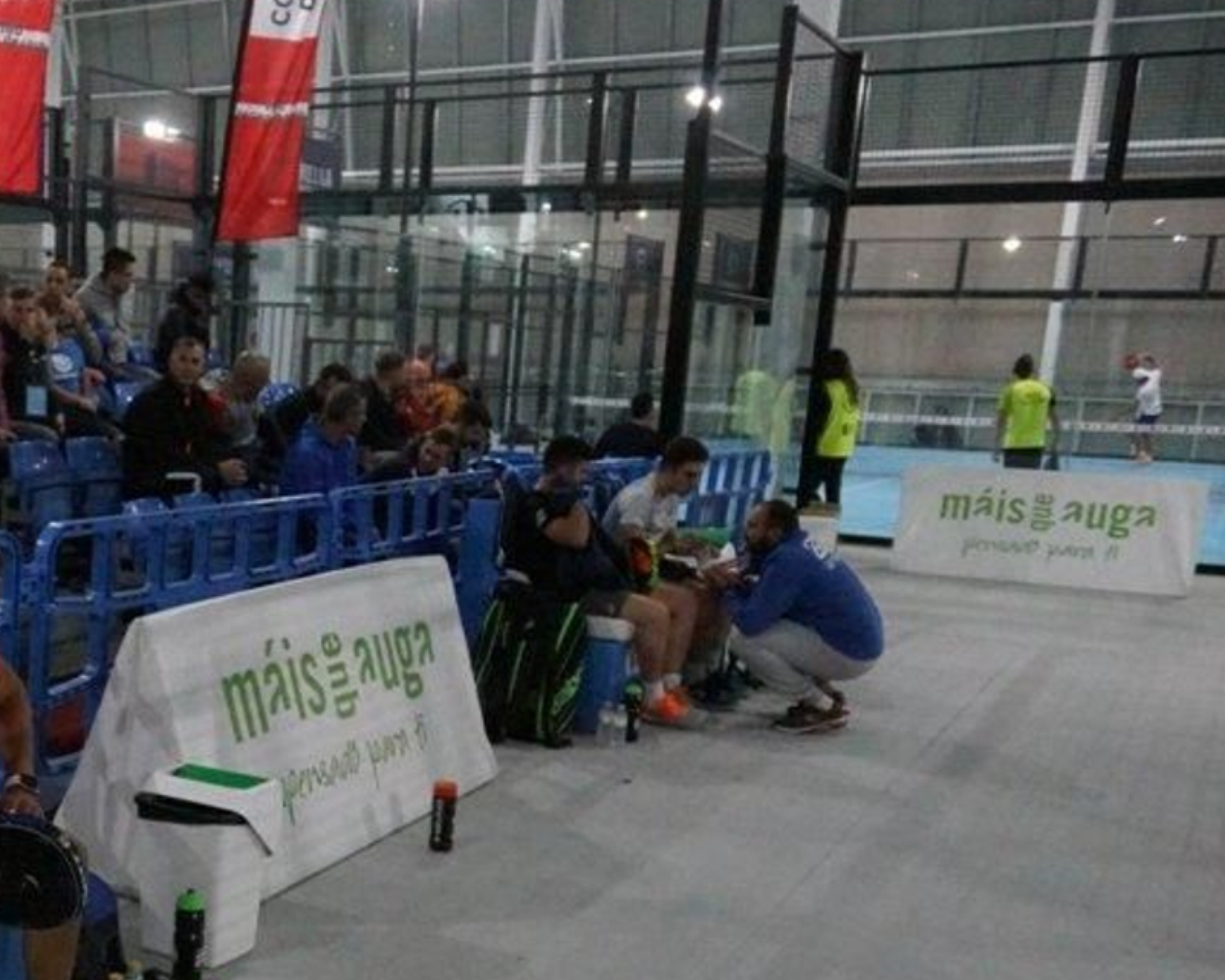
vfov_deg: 32.9
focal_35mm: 45
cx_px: 154
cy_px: 707
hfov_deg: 38.7
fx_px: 1632
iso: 6400
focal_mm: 16
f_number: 2.8
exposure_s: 1/1000
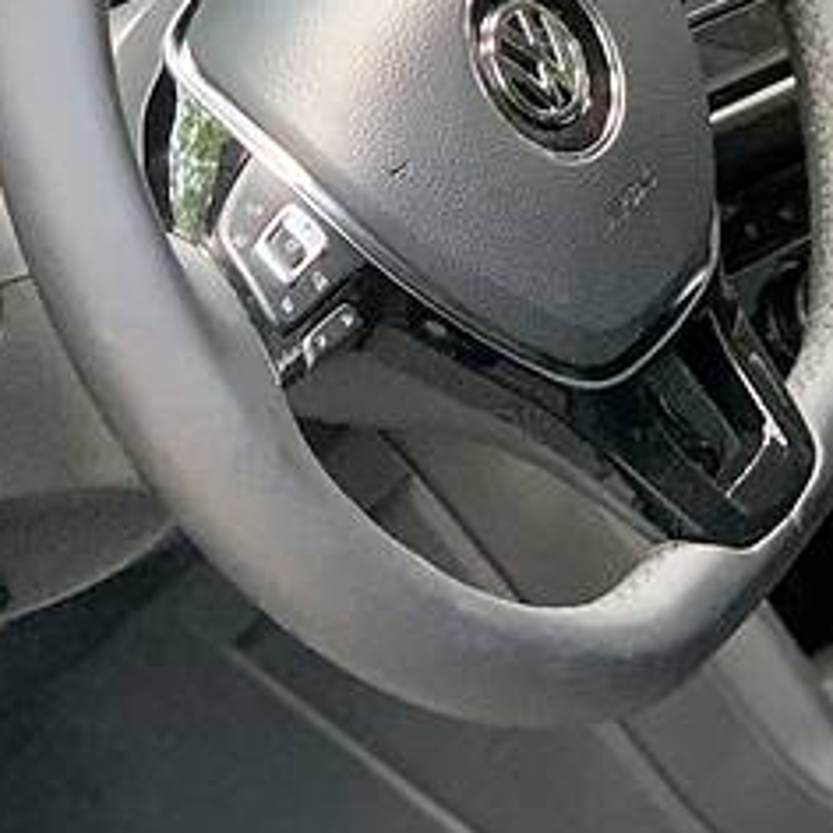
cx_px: 914
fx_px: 4247
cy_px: 88
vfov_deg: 11.1
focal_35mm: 156
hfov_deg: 11.1
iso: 400
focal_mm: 6
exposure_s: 1/44
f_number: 2.4
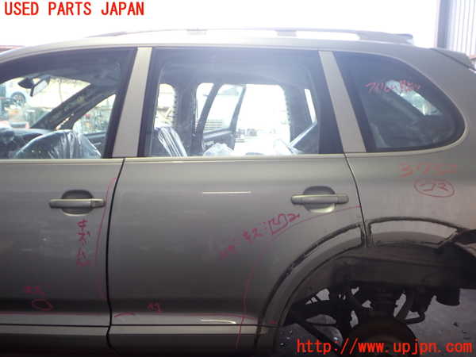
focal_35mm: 30
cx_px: 238
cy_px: 178
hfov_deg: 60.0
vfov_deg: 46.8
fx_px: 413
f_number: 2.3
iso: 200
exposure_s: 1/60
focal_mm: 5.4
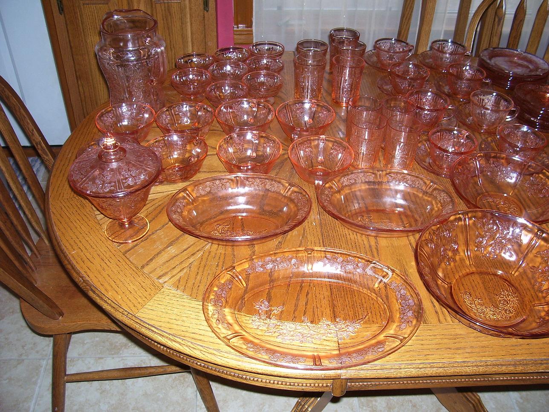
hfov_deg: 54.0
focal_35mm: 34
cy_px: 206
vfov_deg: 41.8
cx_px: 274
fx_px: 539
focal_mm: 5.6
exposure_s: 1/60
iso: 80
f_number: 2.7
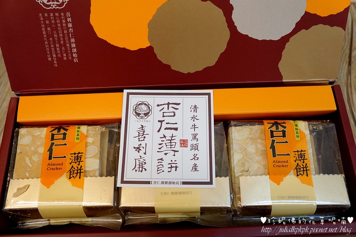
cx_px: 178
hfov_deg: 59.5
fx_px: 312
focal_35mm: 32
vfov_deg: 41.7
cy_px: 118
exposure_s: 1/40
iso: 800
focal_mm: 21
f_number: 4
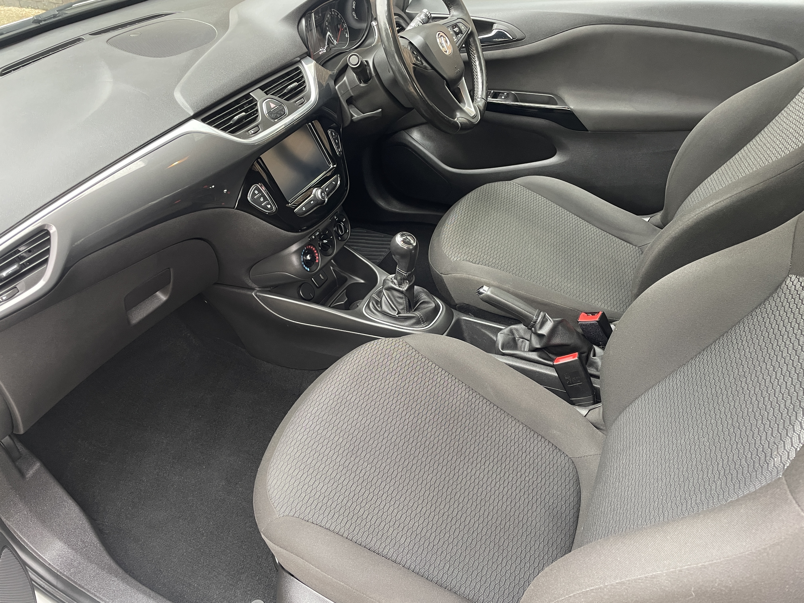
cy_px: 302
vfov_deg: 53.1
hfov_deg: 67.3
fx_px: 604
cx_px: 402
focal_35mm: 26
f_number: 1.6
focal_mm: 4.2
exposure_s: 1/60
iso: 160
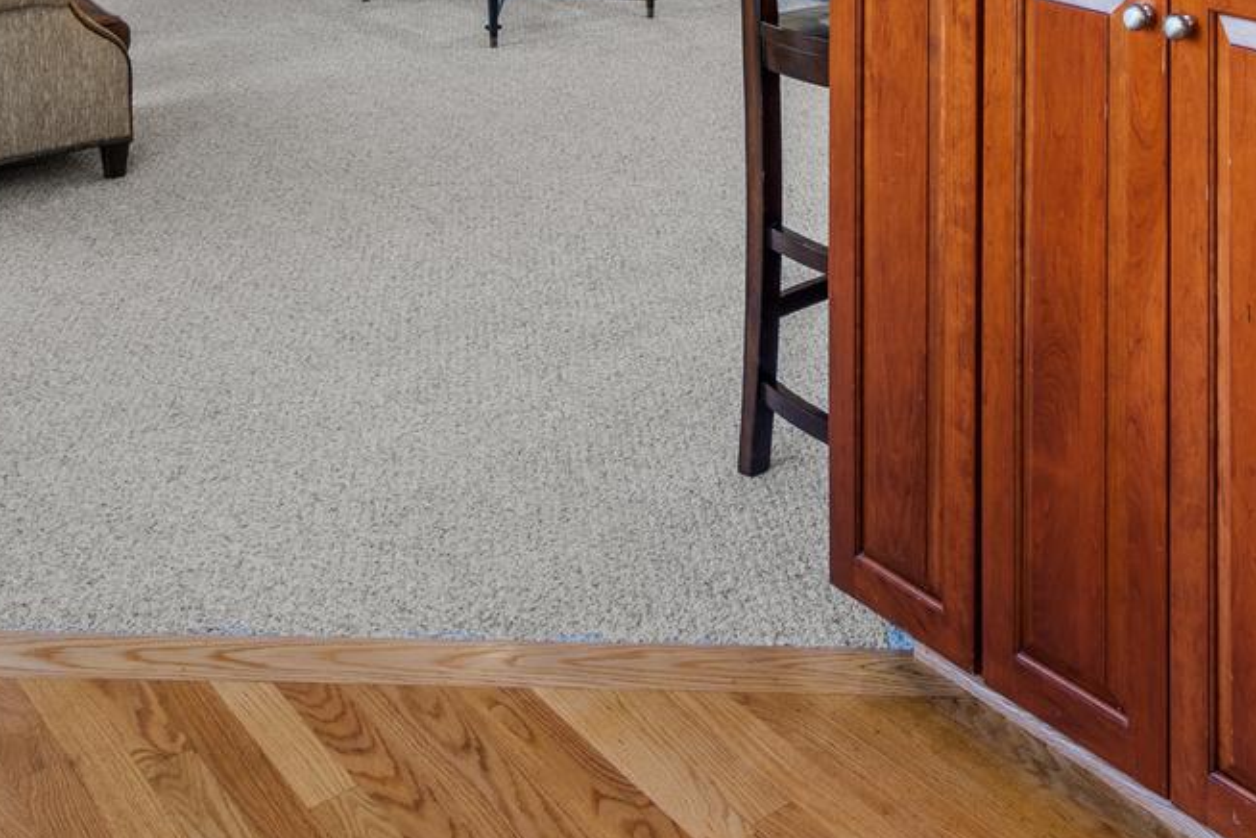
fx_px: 1640
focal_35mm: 47
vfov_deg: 22.7
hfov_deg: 38.8
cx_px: 1141
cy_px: -456
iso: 100
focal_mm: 10
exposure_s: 1.6
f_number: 9
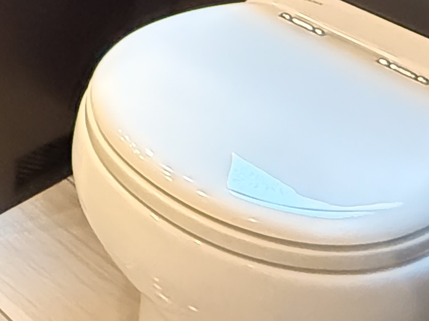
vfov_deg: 15.5
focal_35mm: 75
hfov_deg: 20.2
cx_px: -301
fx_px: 929
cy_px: -331
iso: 2000
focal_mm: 2.22
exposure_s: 1/30
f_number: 2.2
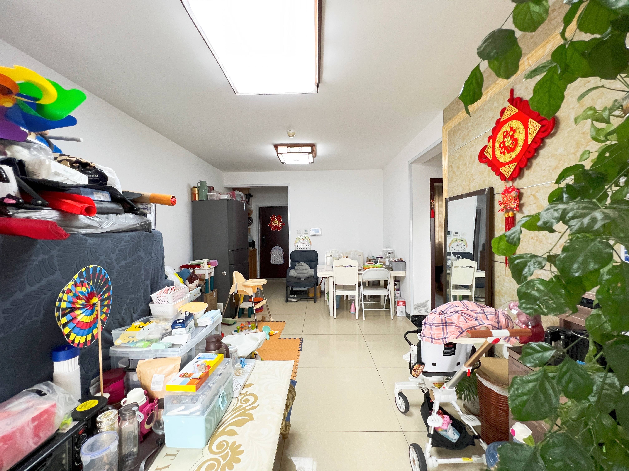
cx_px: 314
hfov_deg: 106.2
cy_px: 236
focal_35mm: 13
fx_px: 236
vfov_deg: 89.9
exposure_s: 1/100
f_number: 1.8
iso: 200
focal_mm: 1.57
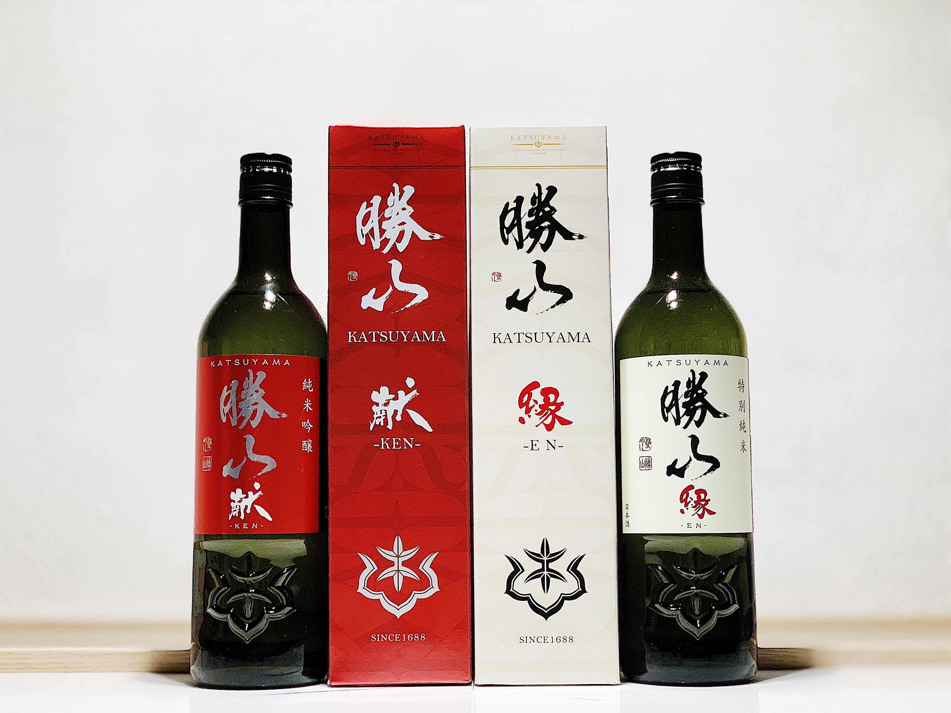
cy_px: 356
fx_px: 1429
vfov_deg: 28.0
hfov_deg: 36.8
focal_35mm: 52
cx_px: 476
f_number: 2.4
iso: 64
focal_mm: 6
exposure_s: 1/50
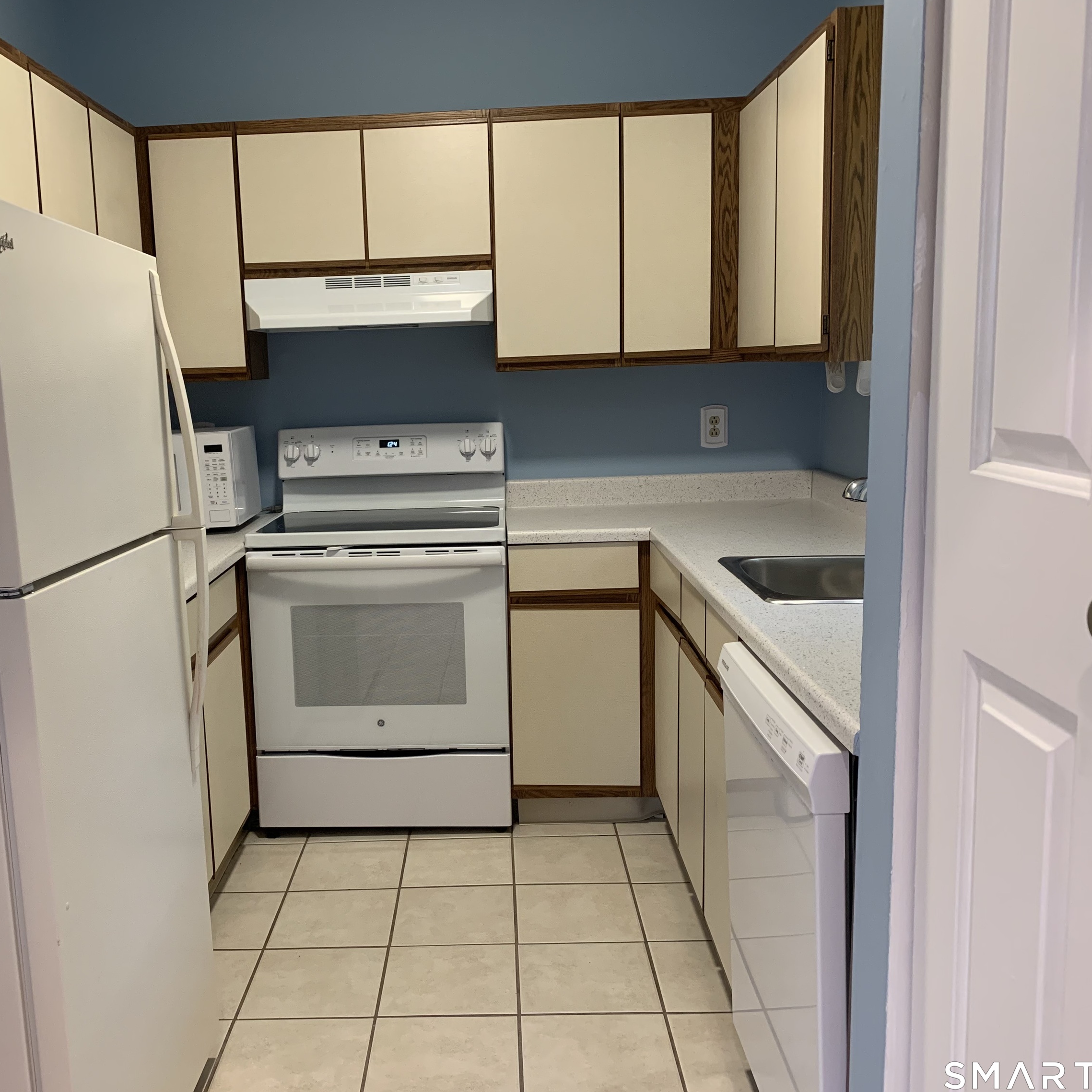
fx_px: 1106
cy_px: 548
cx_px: 427
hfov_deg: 52.1
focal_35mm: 31
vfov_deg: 52.5
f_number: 1.8
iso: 125
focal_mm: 4.25
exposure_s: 1/60
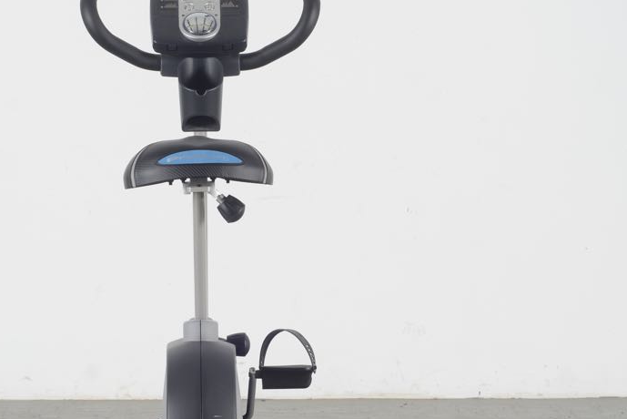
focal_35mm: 139
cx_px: 207
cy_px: 269
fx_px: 2422
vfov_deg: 9.9
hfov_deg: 14.7
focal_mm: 50
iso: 100
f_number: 8
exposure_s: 1/125
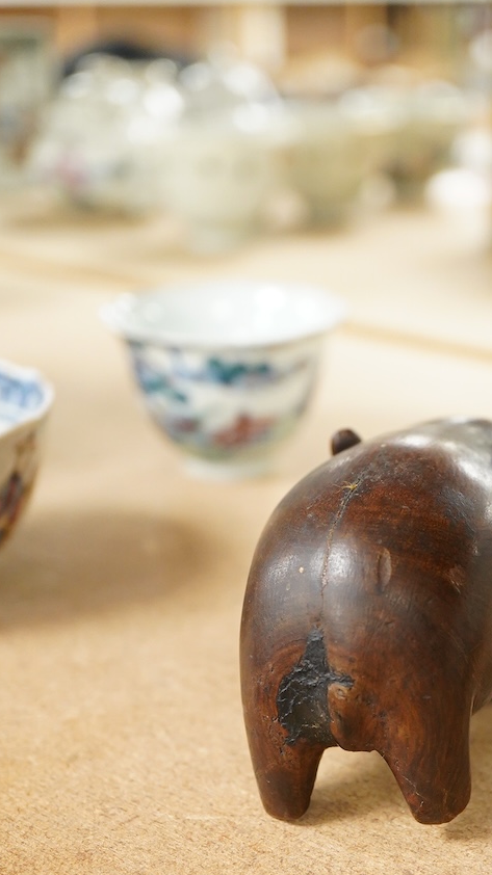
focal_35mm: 63
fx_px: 1463
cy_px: 575
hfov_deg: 18.9
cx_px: 381
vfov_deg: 33.1
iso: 2500
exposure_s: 1/125
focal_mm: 30
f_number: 4
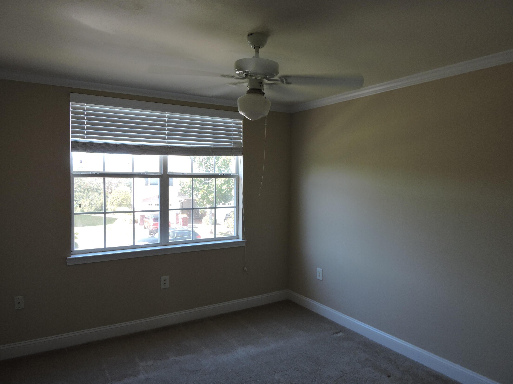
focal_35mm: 24
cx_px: 256
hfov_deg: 71.6
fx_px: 356
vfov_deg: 56.8
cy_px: 192
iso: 100
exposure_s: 1/50
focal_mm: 4.3
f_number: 3.3
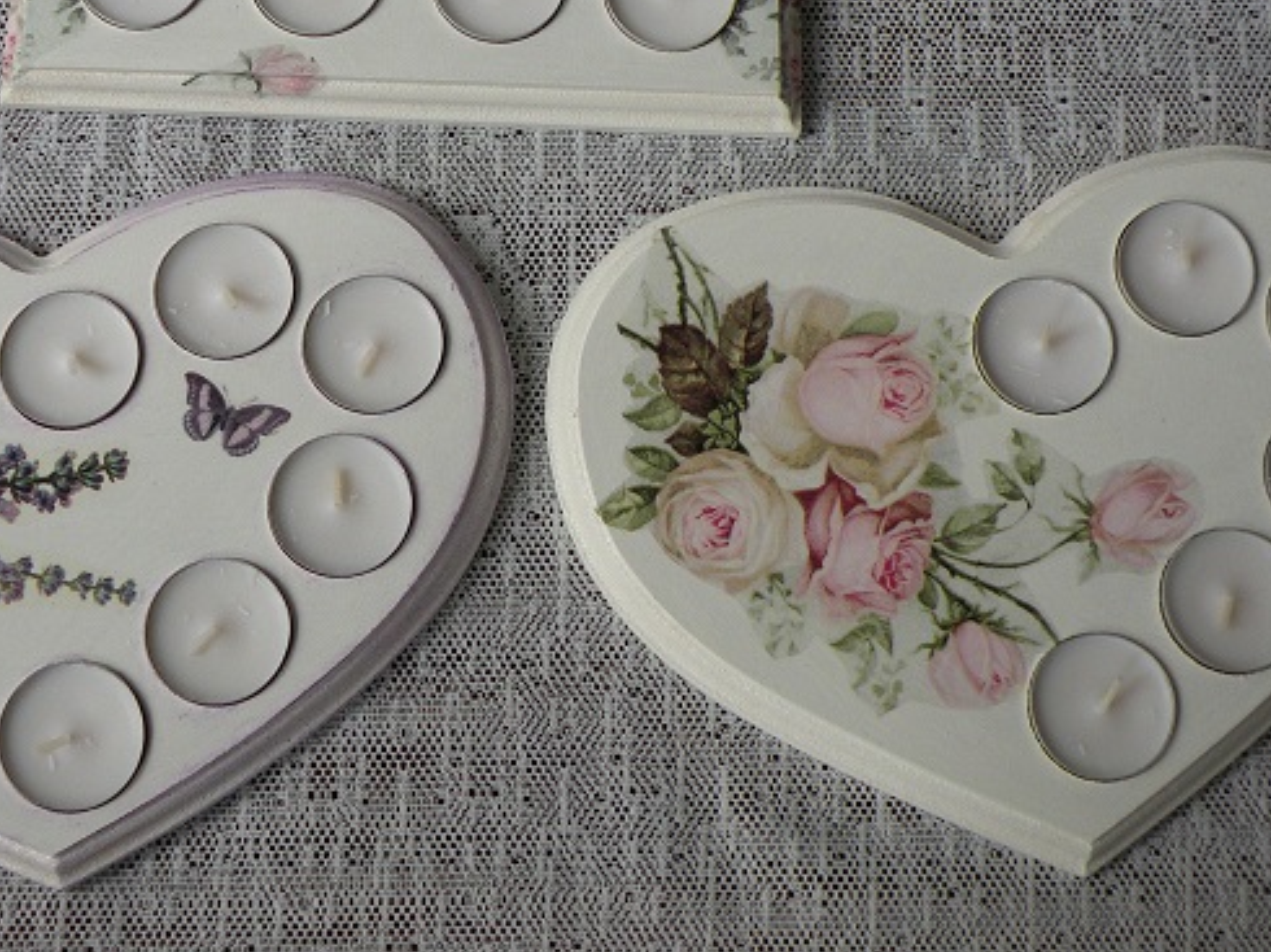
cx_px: 480
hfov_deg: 34.8
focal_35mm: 55
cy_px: 283
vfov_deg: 26.3
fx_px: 2018
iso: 101
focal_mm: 5.8
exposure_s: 1/59.8
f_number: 3.2
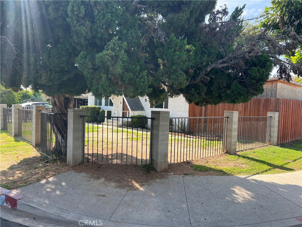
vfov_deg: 53.1
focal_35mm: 26
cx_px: 151
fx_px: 227
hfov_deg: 67.3
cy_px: 114
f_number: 1.5
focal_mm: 5.7
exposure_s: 1/1019
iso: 50
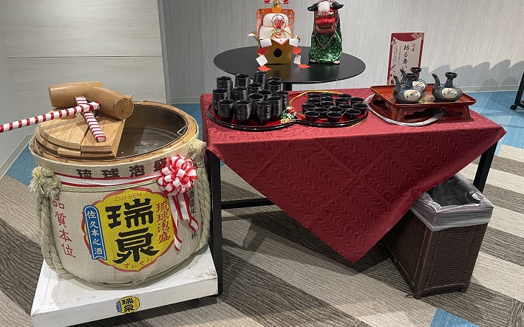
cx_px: 262
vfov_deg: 44.5
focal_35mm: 28
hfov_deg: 66.5
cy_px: 151
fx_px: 400
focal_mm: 4.2
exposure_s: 1/60
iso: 125
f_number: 1.6
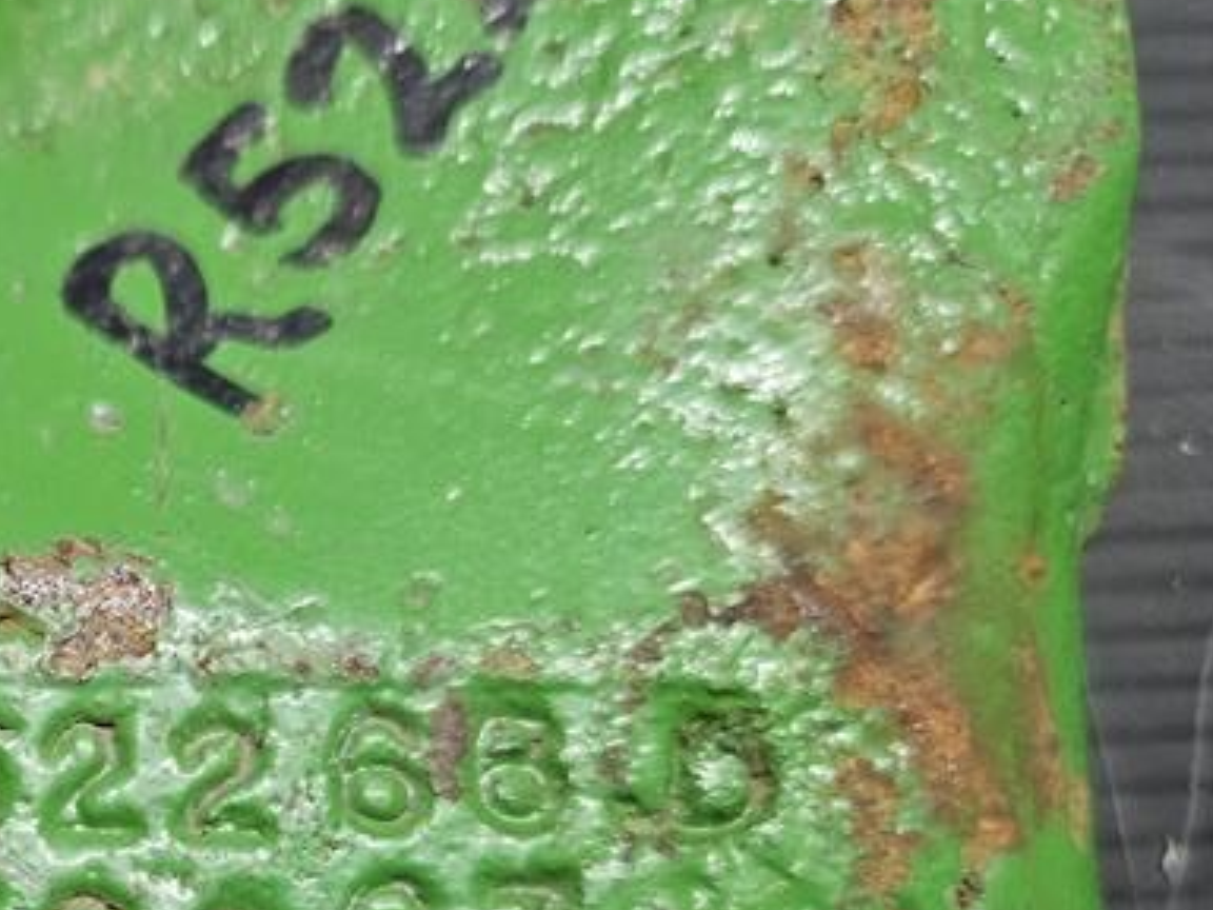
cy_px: 809
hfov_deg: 37.9
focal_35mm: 46
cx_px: 76
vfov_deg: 30.2
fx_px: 1612
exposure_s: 1/50
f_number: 1.8
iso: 640
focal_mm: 5.4
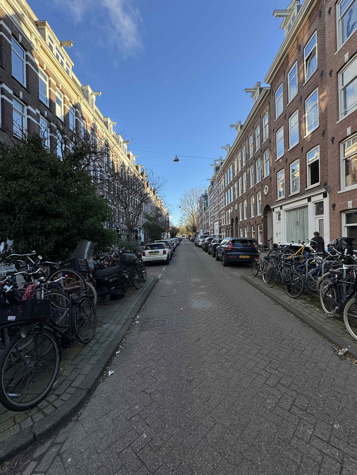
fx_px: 206
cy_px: 237
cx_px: 181
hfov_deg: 81.7
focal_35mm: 15
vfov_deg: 98.2
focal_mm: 2.22
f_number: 2.2
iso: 40
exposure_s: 1/359
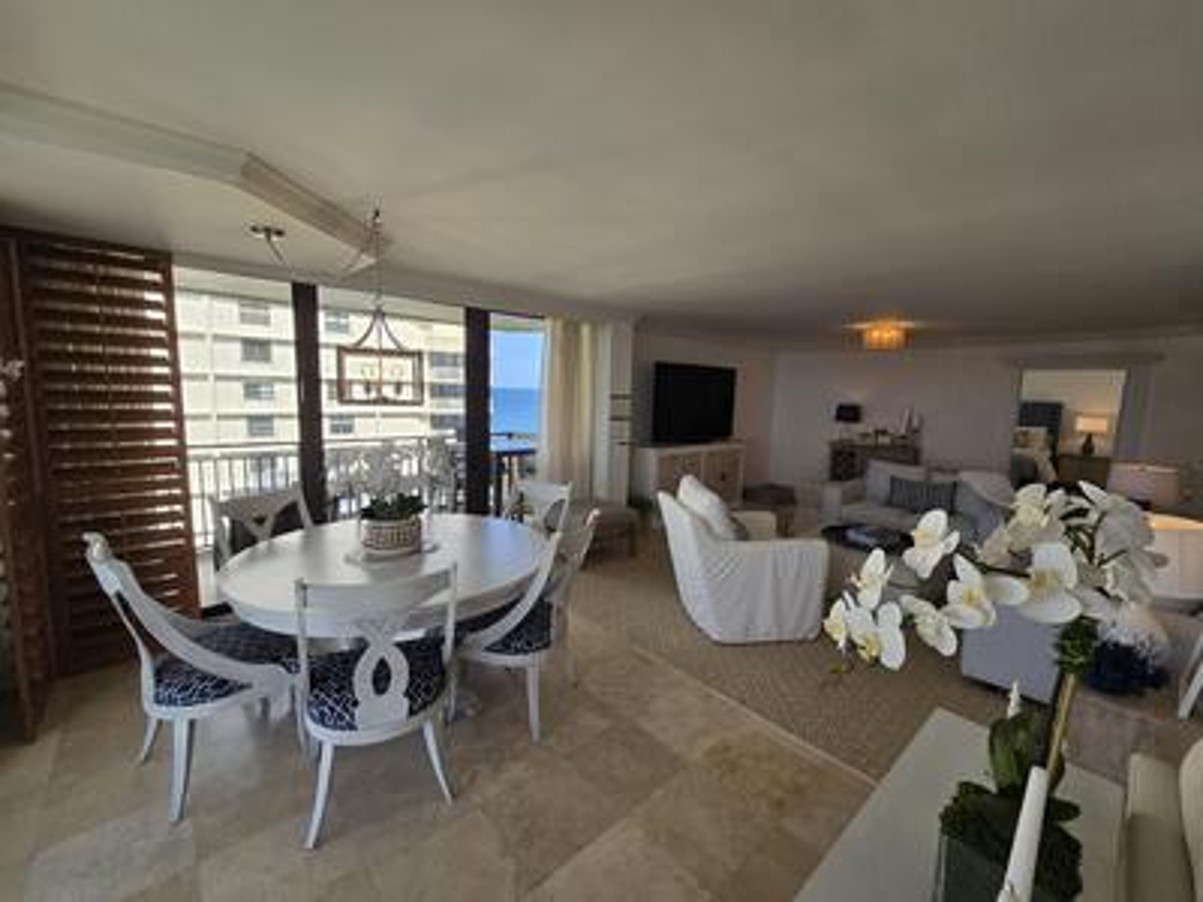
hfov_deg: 106.2
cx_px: 602
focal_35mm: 13
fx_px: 452
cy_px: 451
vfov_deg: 89.9
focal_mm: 2.2
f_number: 2.2
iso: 50
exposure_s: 1/302
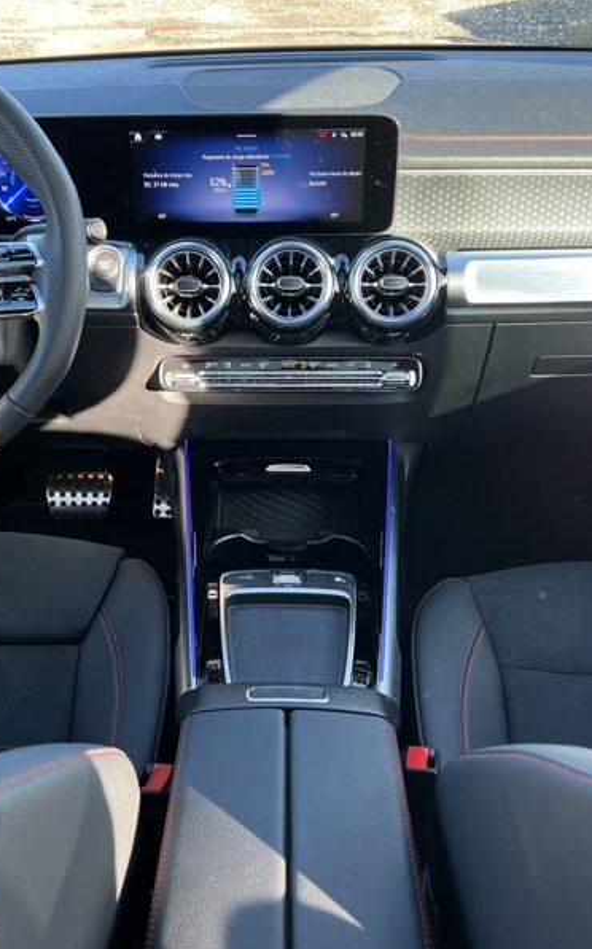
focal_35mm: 37
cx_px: 231
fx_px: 956
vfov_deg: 52.8
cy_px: 474
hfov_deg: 34.3
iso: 40
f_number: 1.5
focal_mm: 5.7
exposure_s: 1/121
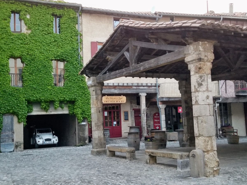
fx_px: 186
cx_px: 124
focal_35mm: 26
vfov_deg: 53.1
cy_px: 92
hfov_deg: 67.3
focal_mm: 4.3
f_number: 1.7
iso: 320
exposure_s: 1/10
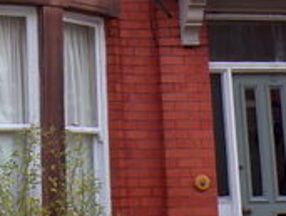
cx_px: 25
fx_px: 811
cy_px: -16
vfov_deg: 14.8
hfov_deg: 19.6
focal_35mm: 98
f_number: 4.3
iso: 80
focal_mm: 4.3
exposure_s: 1/105
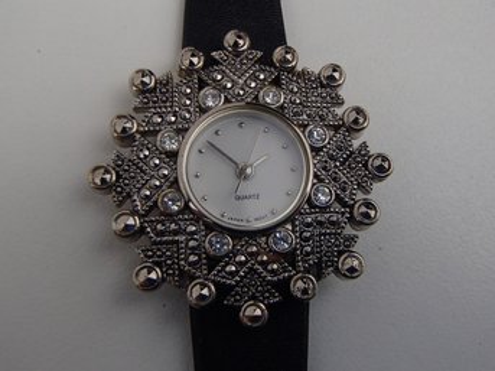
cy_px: 186
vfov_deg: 38.6
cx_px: 248
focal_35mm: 37
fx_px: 529
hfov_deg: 50.2
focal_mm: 6.64
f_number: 4.7
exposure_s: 1/160
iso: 200
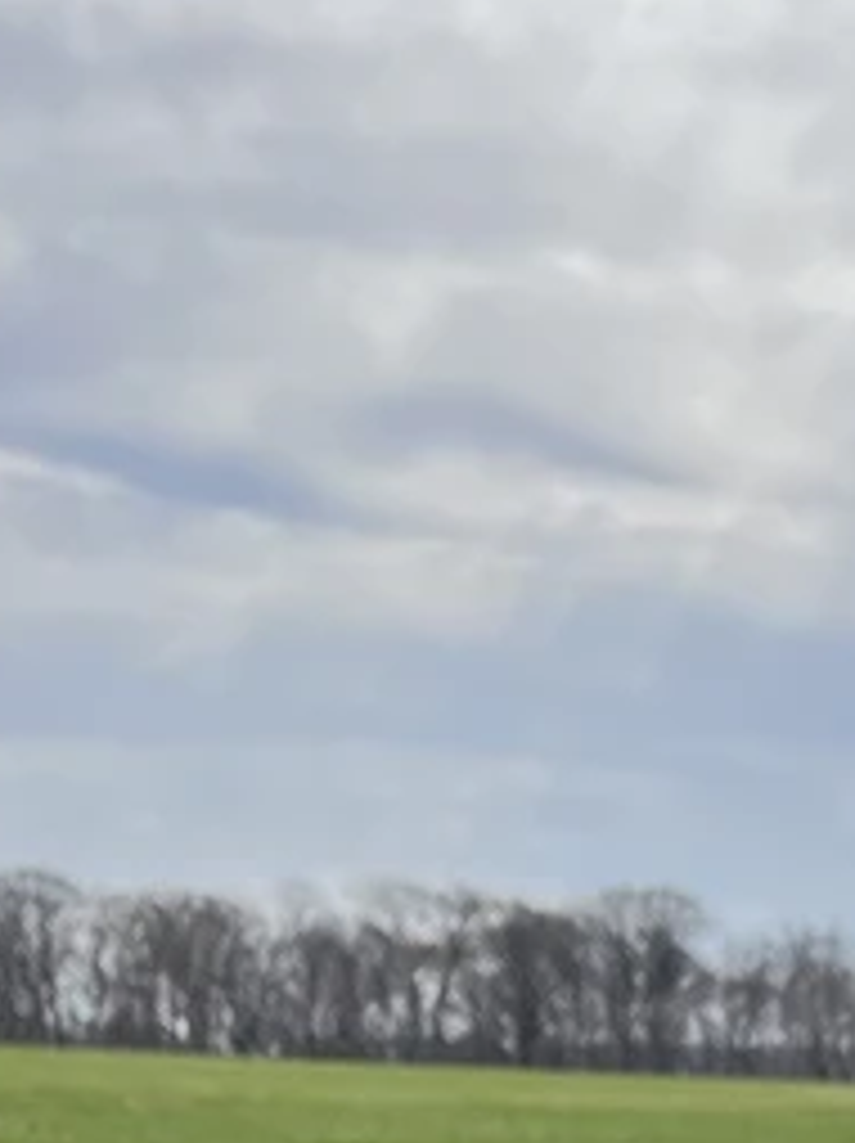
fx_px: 4058
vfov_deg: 14.1
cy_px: 2102
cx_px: 1598
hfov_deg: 11.1
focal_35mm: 123
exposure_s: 1/4016
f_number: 1.6
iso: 50
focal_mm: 5.1
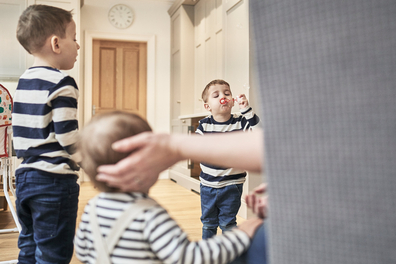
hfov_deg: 53.1
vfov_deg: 36.9
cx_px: 198
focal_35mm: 36
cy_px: 132
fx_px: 396
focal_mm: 24
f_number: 1.4
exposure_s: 1/200
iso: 640
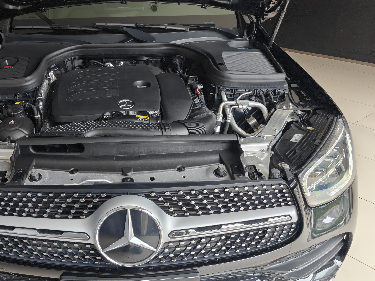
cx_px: 127
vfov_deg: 41.8
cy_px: 140
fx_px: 368
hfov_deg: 53.0
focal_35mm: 34
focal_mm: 6.06
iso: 64
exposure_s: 1/150
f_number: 1.6
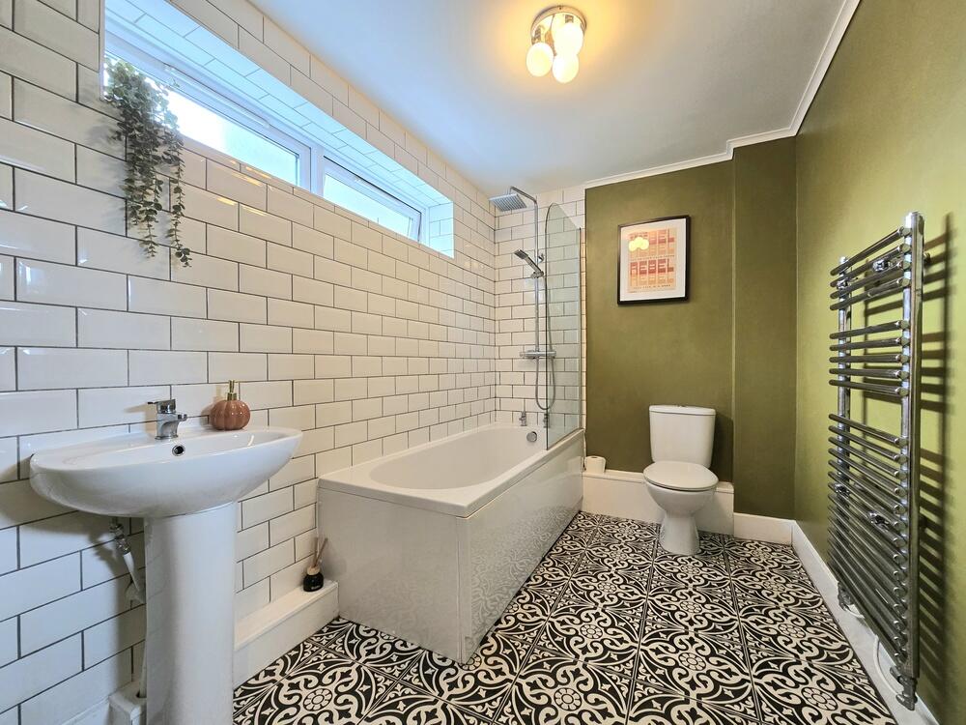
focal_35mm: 13
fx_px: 363
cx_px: 483
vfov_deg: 89.9
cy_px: 362
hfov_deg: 106.2
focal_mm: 2.2
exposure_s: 1/50.3
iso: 160
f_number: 2.2
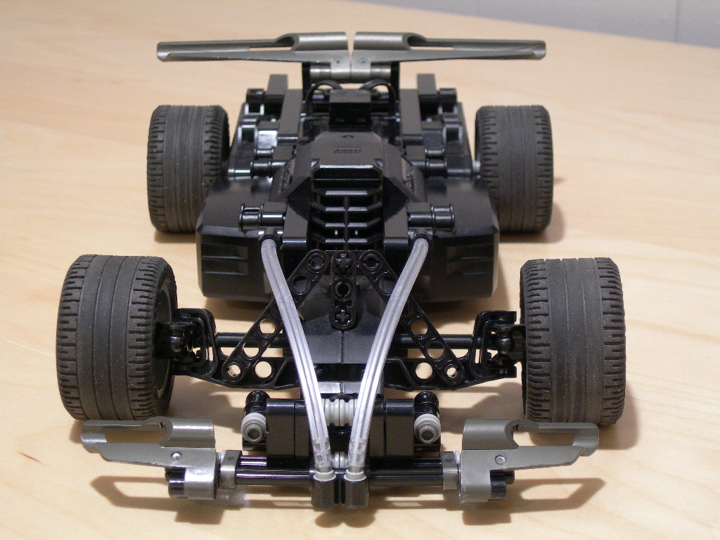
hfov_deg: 23.8
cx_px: 360
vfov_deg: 18.0
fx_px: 1706
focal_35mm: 82
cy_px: 270
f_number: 4
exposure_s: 1/4
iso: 159
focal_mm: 17
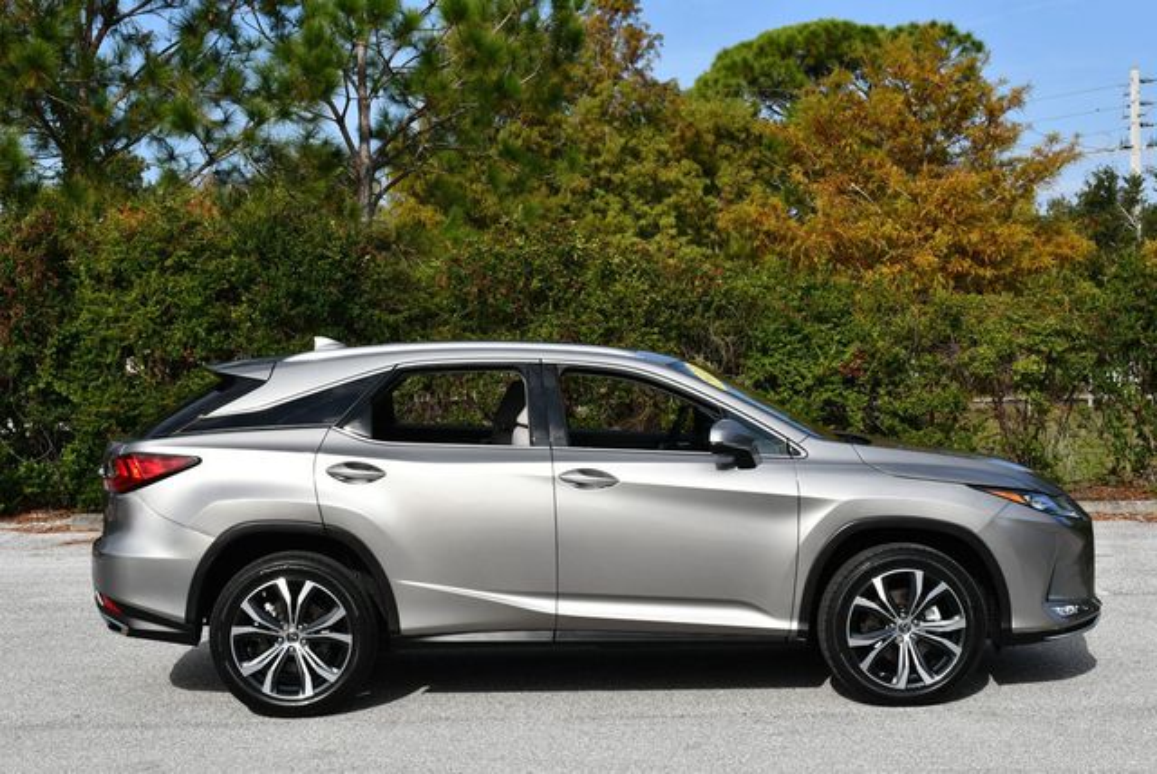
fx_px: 1994
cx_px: 578
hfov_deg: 32.4
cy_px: 387
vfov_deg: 22.0
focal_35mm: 62
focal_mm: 31
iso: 100
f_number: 9
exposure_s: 1/320
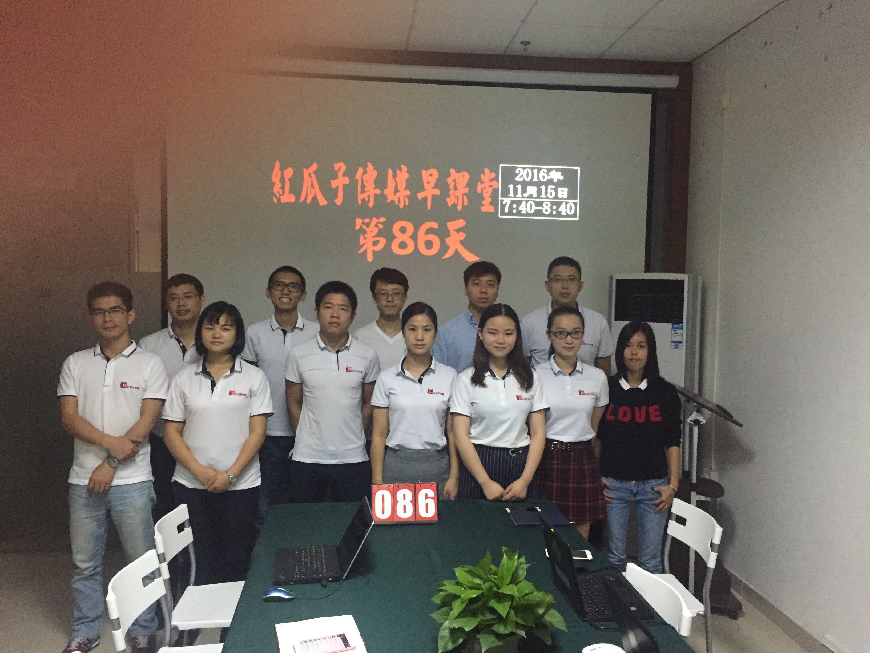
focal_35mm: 29
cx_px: 435
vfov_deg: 48.2
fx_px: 729
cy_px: 326
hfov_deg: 61.7
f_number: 2.2
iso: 250
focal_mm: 4.15
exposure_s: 1/25
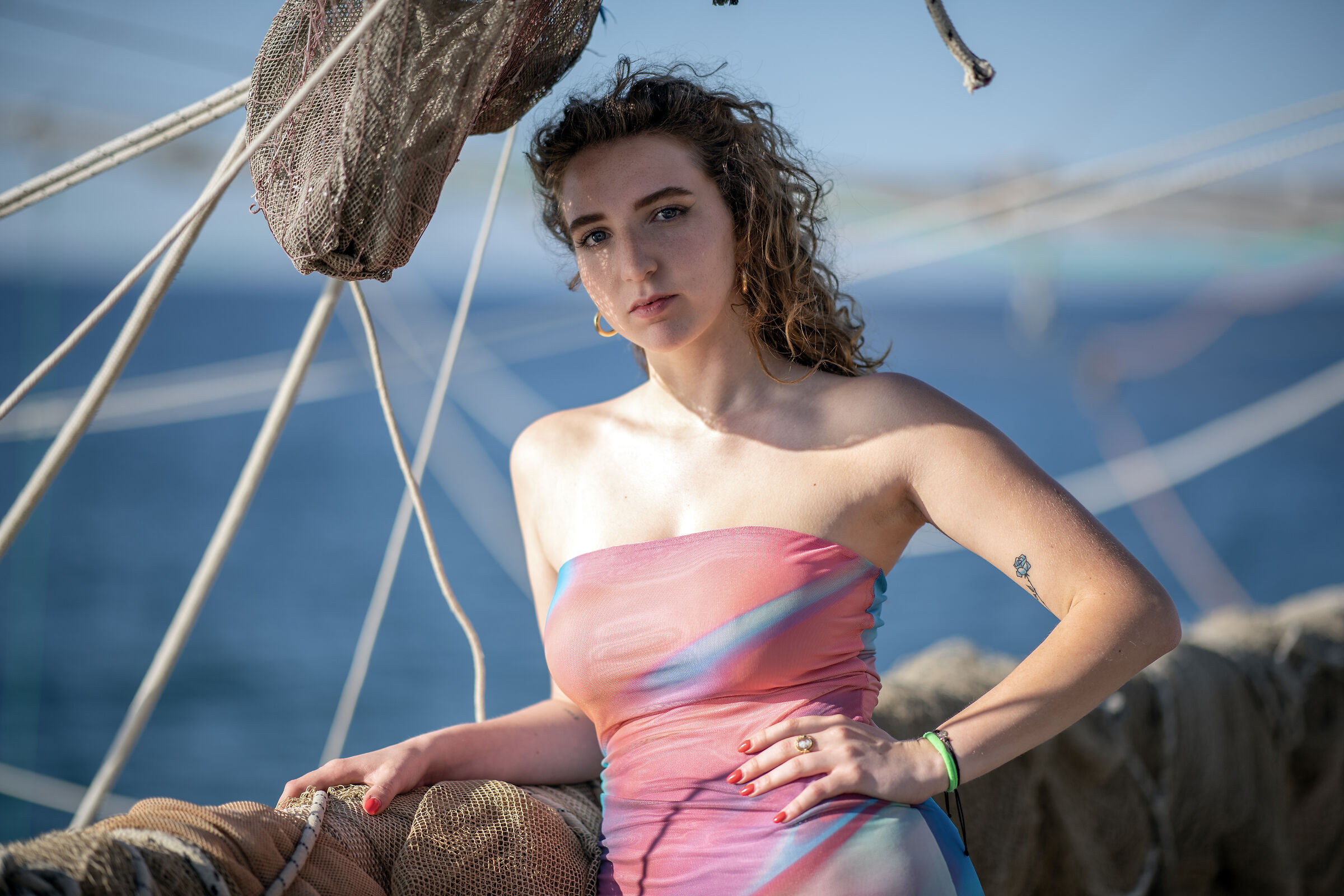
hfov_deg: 19.5
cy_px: 448
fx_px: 3920
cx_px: 672
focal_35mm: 105
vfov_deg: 13.0
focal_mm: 105
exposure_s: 1/4000
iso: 64
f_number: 1.4
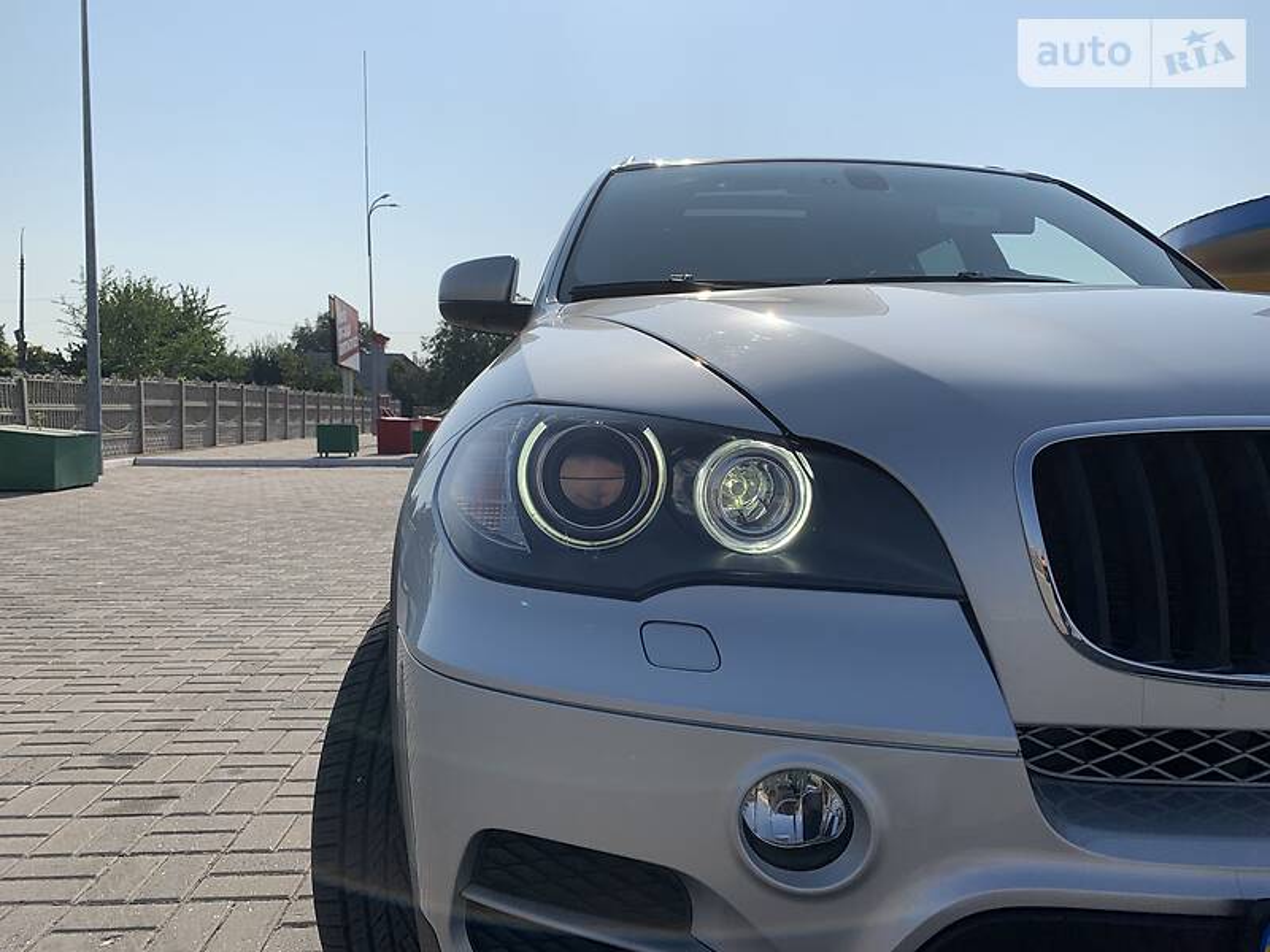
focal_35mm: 26
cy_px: 476
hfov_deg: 67.3
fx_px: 954
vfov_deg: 53.1
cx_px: 635
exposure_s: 1/5405
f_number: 1.8
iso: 25
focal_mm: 4.2
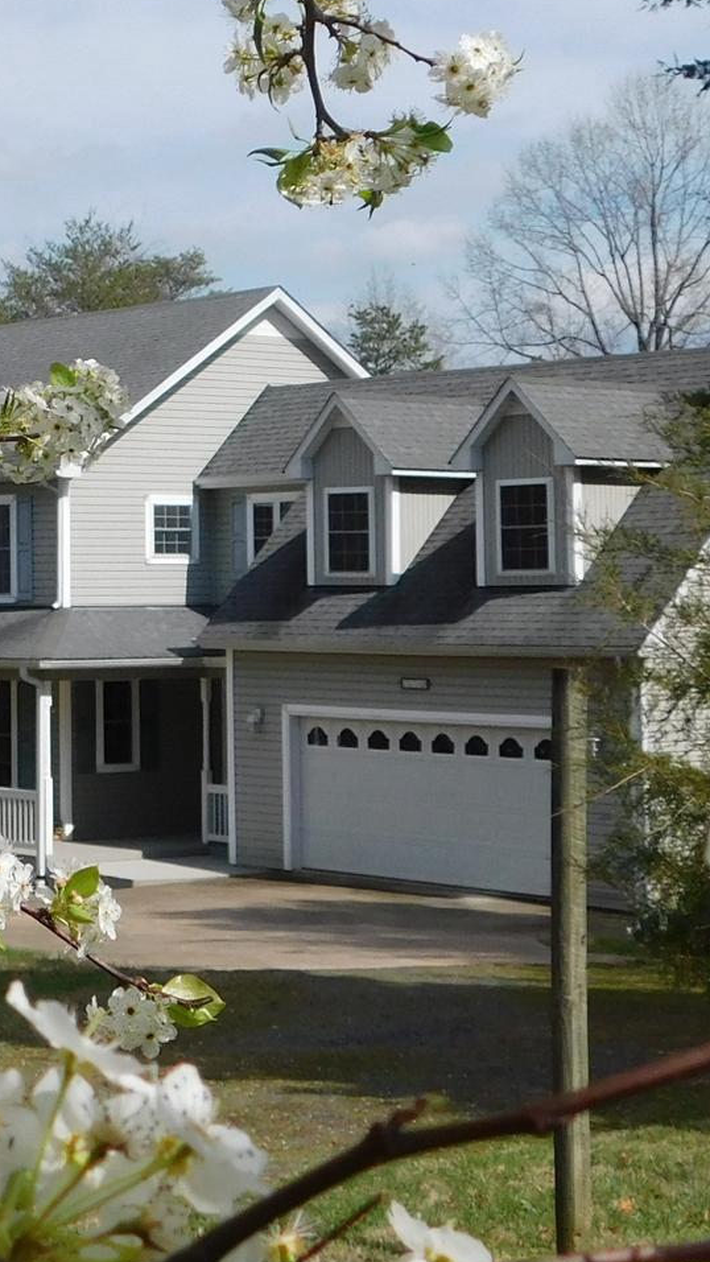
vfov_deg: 30.1
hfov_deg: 16.9
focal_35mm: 70
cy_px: 508
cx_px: 35
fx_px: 2342
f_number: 6.4
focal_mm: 5.3
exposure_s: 1/640
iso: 125
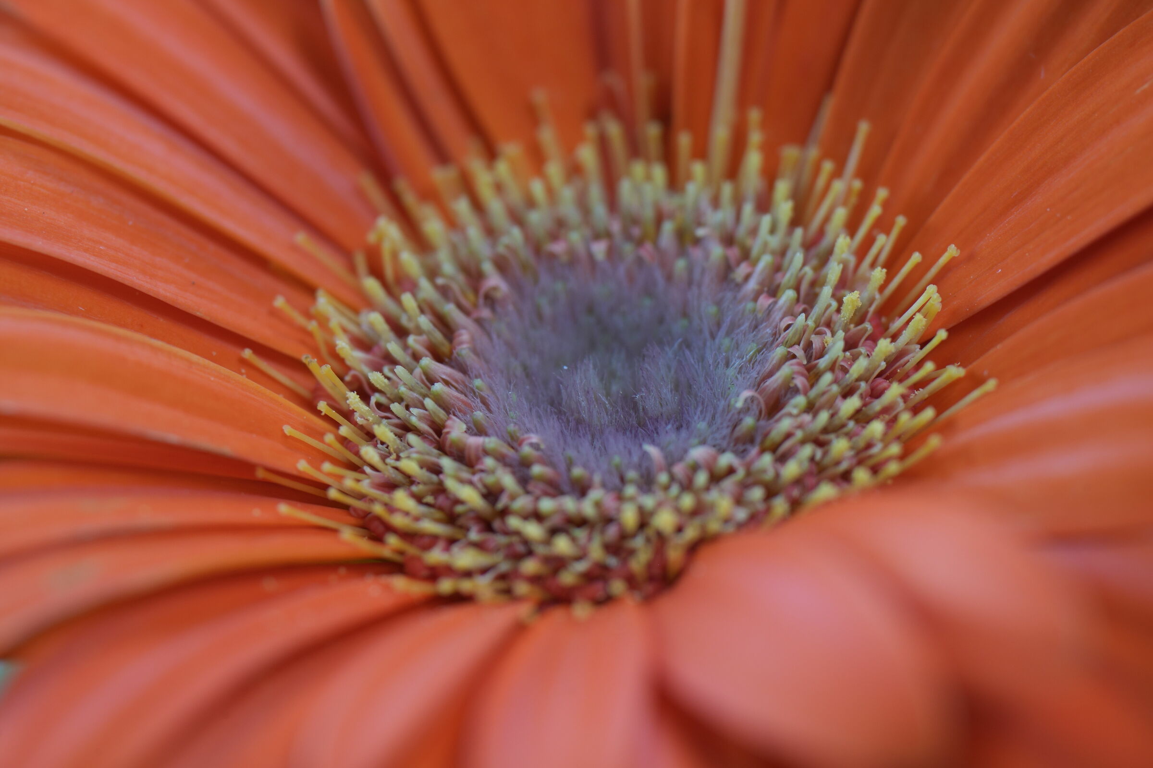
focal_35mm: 400
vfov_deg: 3.4
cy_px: 384
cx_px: 576
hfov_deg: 5.2
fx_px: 12810
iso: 500
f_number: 8
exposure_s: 1/20
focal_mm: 400
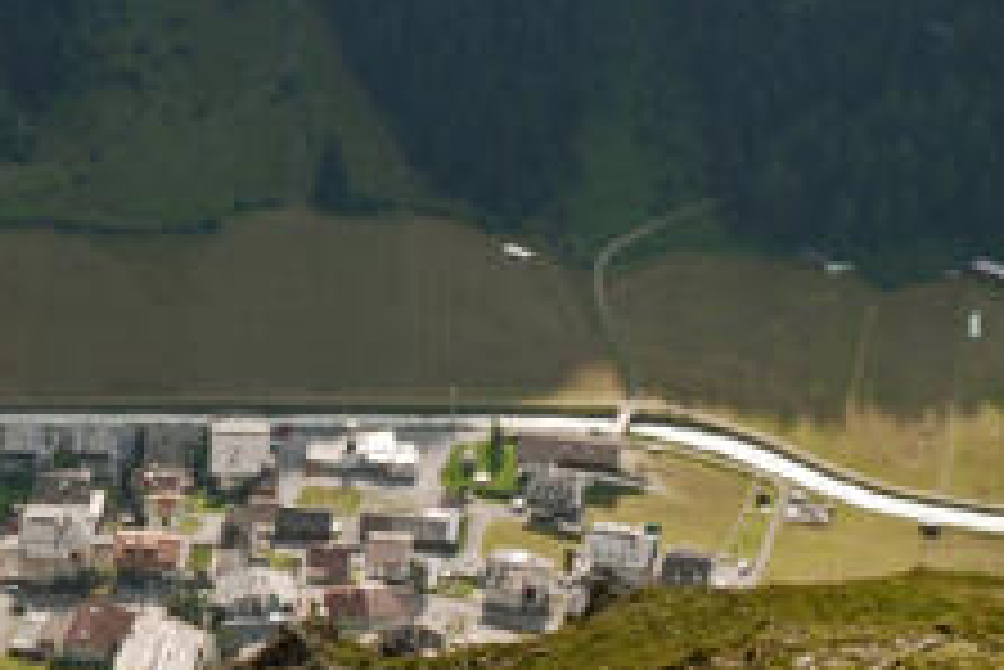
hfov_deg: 10.5
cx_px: 671
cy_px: 432
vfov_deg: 7.1
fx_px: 5442
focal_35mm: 195
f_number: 8
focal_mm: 44
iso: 100
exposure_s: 1/50
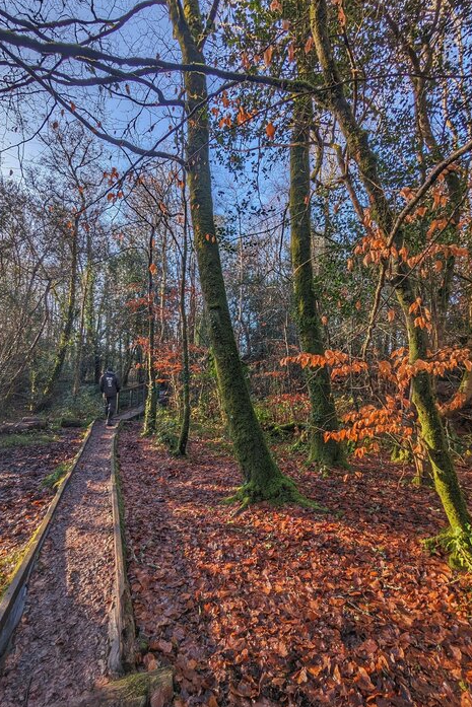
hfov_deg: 70.3
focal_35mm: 17
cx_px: 213
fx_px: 334
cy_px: 348
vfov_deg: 93.3
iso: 43
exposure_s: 1/407
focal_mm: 2.35
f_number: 2.2
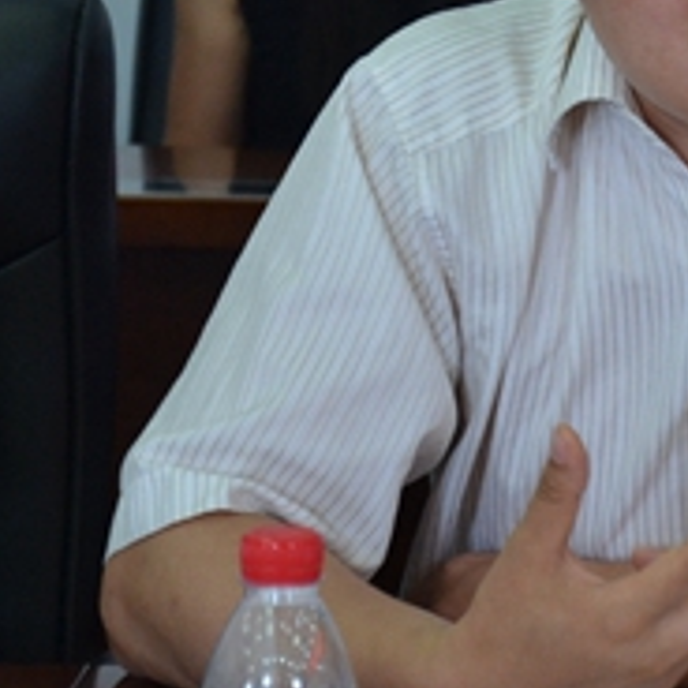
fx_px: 4520
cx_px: 737
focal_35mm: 201
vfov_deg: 8.7
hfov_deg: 8.6
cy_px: 148
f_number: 5
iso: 800
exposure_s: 1/50
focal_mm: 58
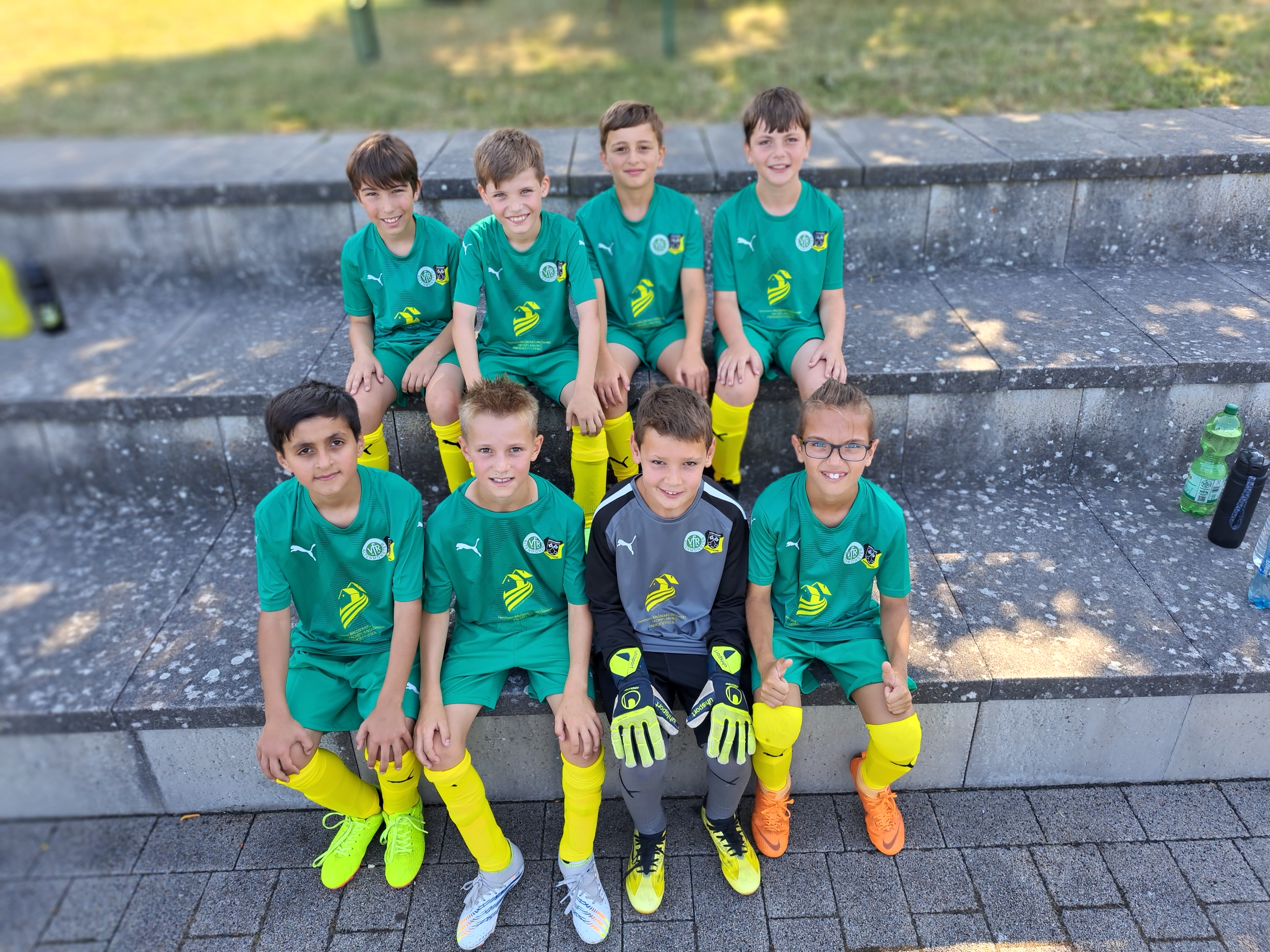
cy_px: 476
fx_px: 881
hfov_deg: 71.6
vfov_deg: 56.8
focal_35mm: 24
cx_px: 635
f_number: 1.8
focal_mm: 5.23
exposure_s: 1/136
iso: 50
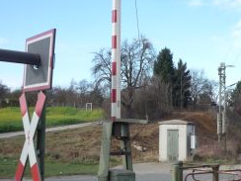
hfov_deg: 29.8
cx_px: 202
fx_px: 439
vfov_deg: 23.3
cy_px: 105
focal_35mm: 63
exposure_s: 1/320
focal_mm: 5.2
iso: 100
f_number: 4
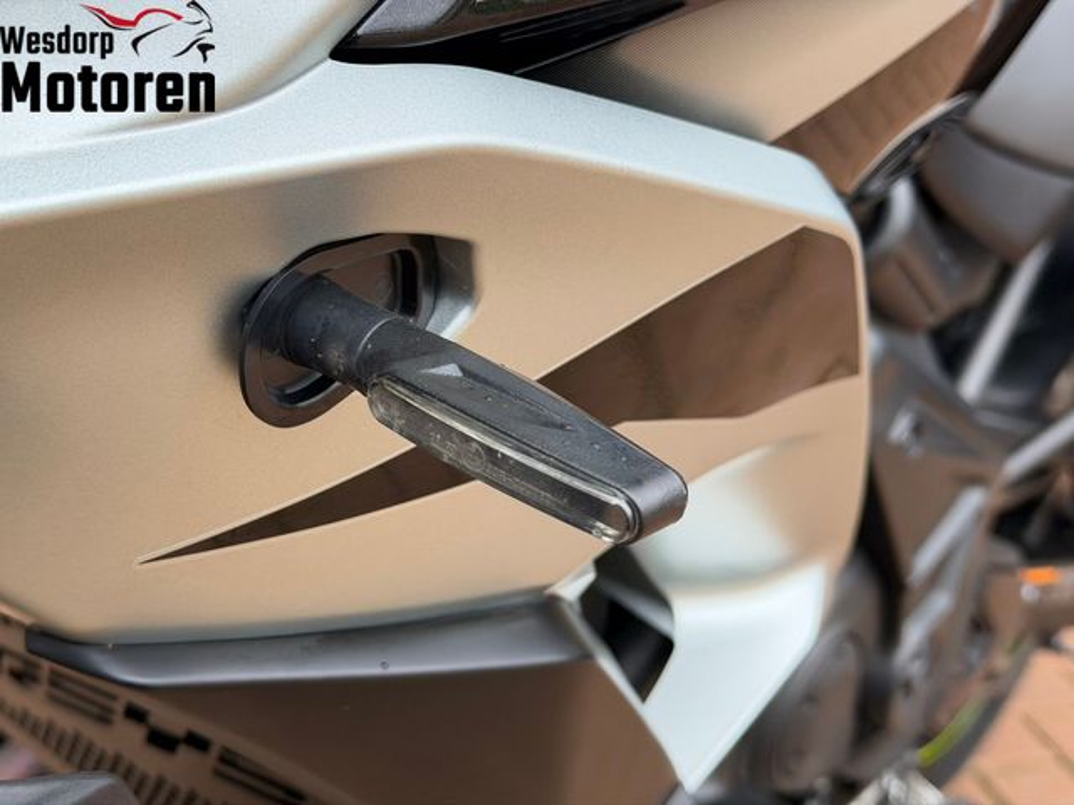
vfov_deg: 30.3
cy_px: 402
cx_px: 537
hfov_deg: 39.7
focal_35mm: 48
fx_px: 1489
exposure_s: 1/193
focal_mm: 6.76
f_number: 1.78
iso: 64
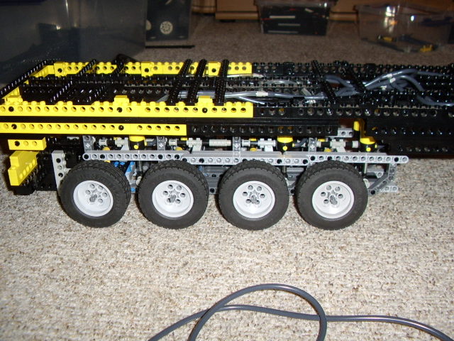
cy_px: 170
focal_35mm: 30
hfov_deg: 60.0
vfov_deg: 46.8
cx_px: 227
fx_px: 393
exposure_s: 1/30
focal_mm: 5.8
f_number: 2.9
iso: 141
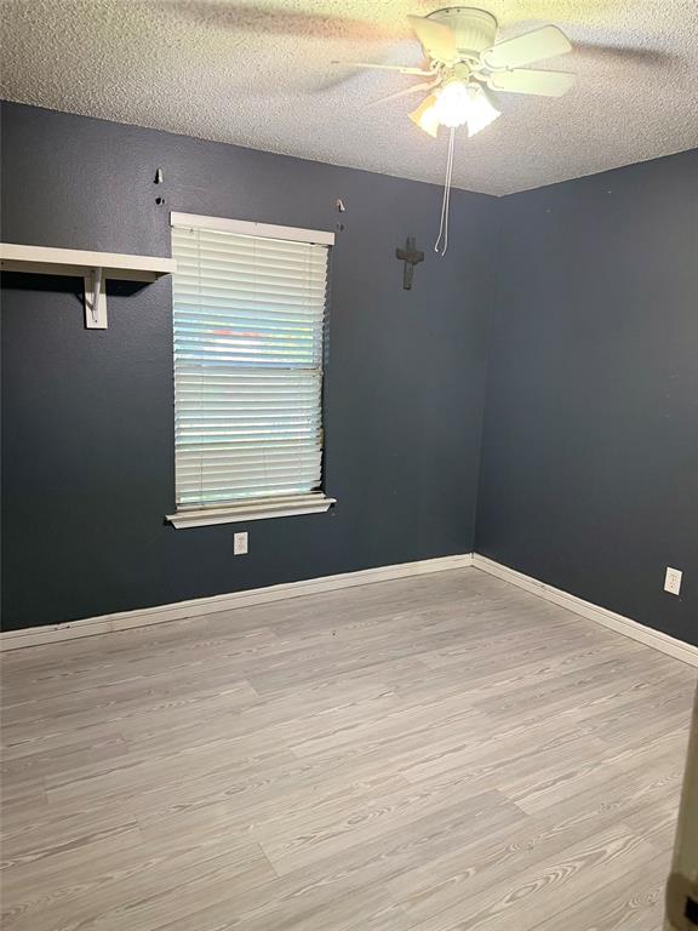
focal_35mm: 24
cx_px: 349
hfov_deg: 56.8
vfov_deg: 71.6
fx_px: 645
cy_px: 466
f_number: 1.78
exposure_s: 1/60
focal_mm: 6.76
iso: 400
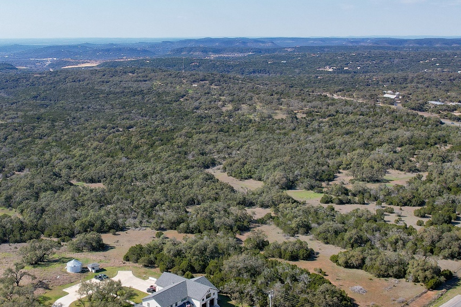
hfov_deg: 45.7
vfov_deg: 31.9
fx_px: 538
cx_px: 152
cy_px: 147
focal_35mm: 42
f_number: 2.8
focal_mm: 8.38
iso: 100
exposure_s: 1/2500
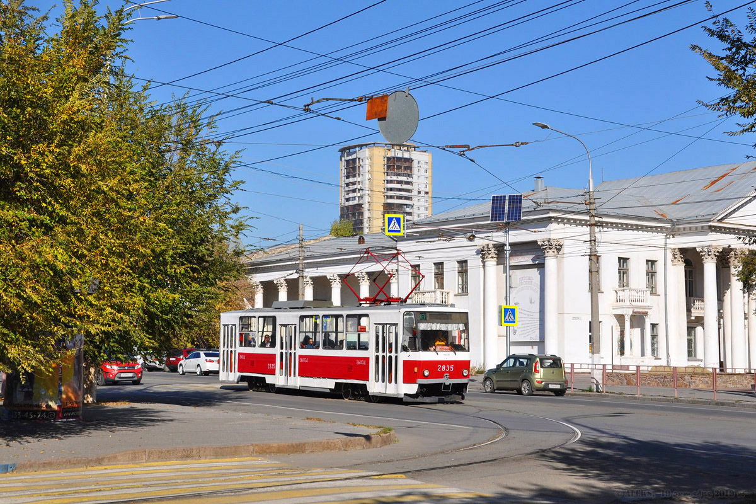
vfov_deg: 25.8
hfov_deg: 37.9
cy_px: 252
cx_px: 378
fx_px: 1102
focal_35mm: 52
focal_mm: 35
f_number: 9
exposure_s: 1/640
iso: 200
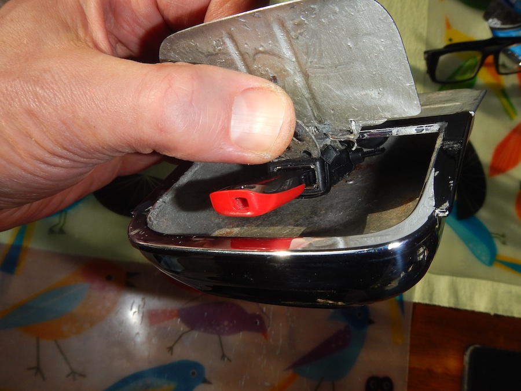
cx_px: 260
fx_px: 497
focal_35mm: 33
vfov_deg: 42.9
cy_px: 196
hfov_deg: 55.4
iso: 125
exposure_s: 1/100
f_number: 7.9
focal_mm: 5.9
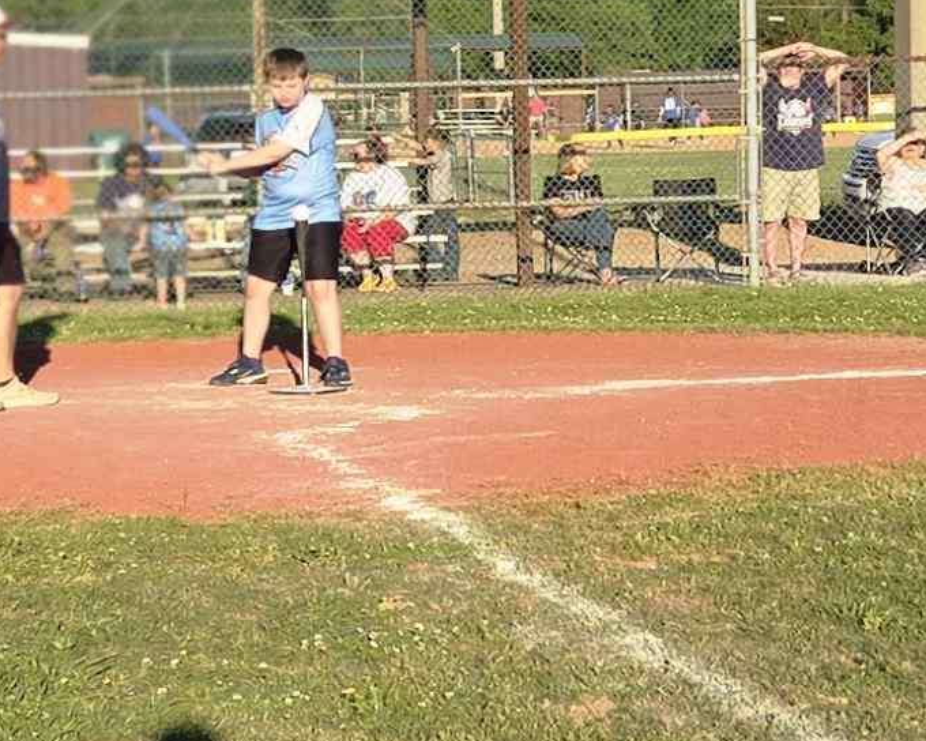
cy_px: 237
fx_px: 904
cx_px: 304
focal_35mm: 33
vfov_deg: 43.8
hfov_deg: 53.1
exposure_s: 1/1761
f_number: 1.8
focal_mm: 5.4
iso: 25
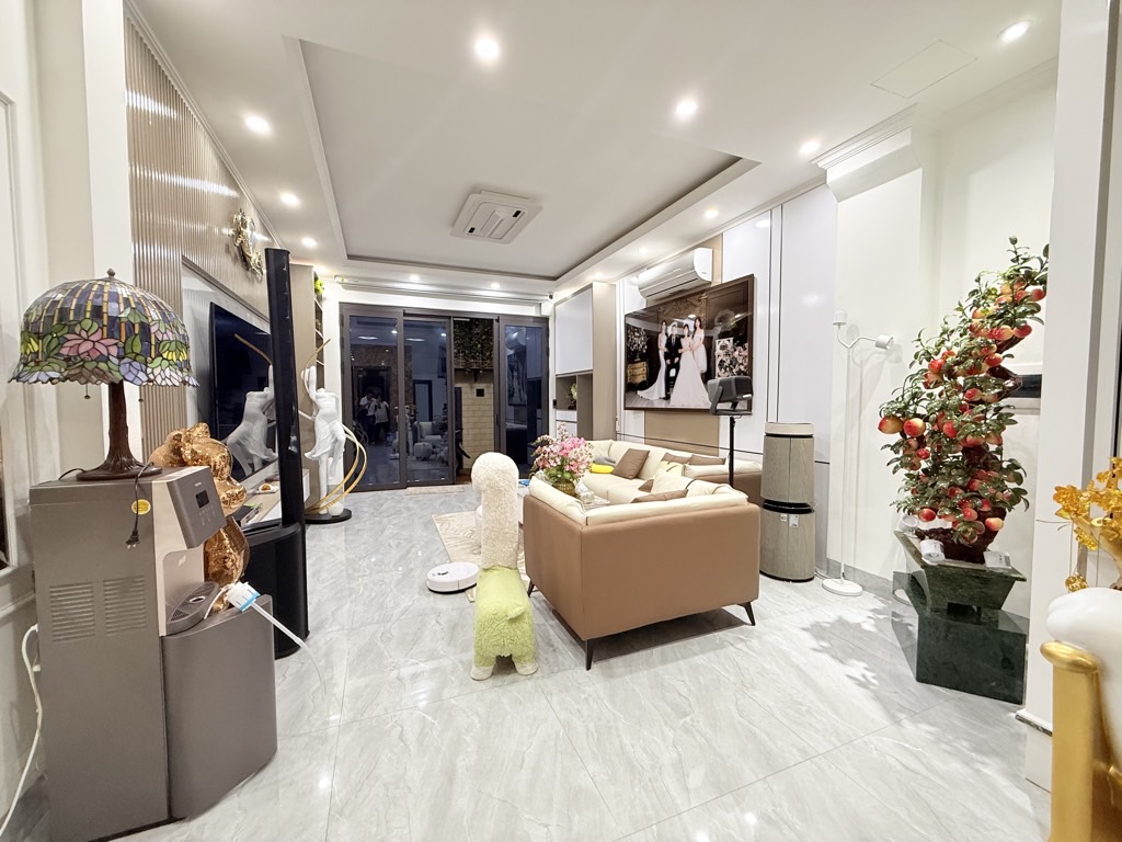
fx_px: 454
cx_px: 561
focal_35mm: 14
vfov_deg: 85.7
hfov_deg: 102.1
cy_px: 421
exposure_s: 1/50
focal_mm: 2.22
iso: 250
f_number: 2.2
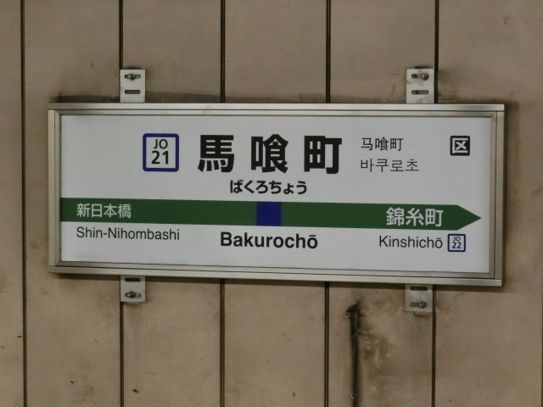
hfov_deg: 18.4
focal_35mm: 107
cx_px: 272
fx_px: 1678
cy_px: 204
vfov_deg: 13.8
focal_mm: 19.1
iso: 800
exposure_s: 1/25
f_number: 5.7
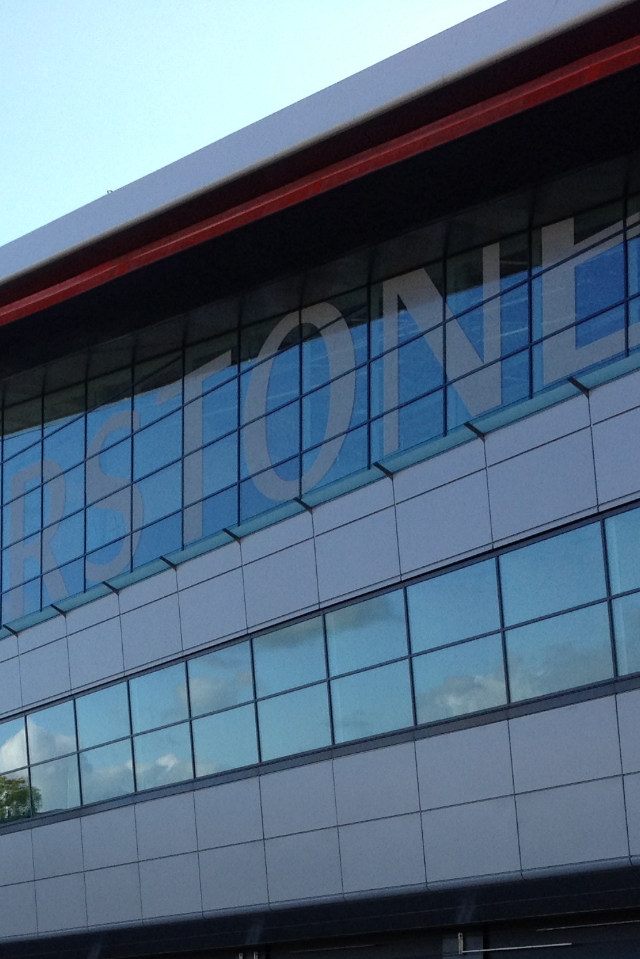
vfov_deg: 23.7
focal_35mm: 84
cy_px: 815
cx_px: 113
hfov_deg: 16.1
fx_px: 2239
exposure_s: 1/849
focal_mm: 4.28
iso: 64
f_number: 2.4
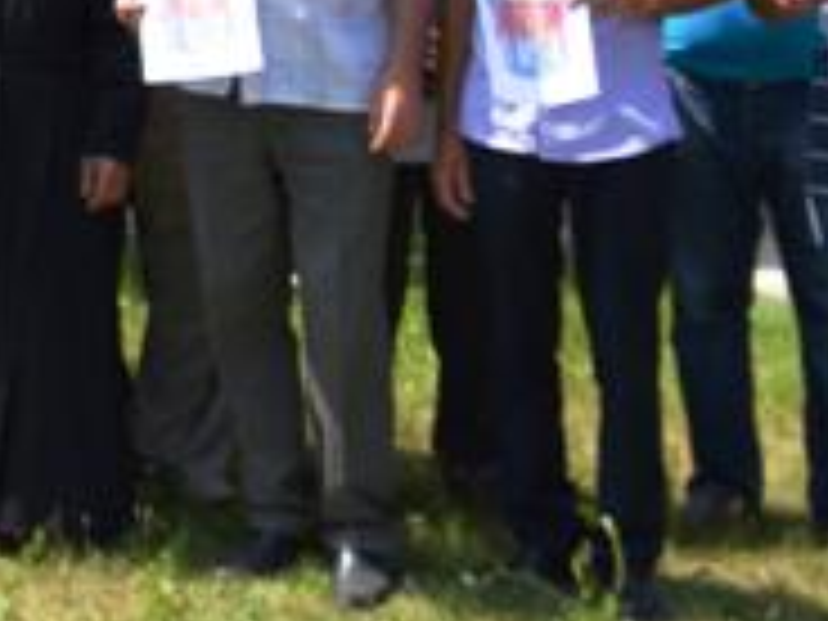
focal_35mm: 224
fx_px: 5358
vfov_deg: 6.5
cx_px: -724
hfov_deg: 8.5
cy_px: -378
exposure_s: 1/320
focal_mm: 34
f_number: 9
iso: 100
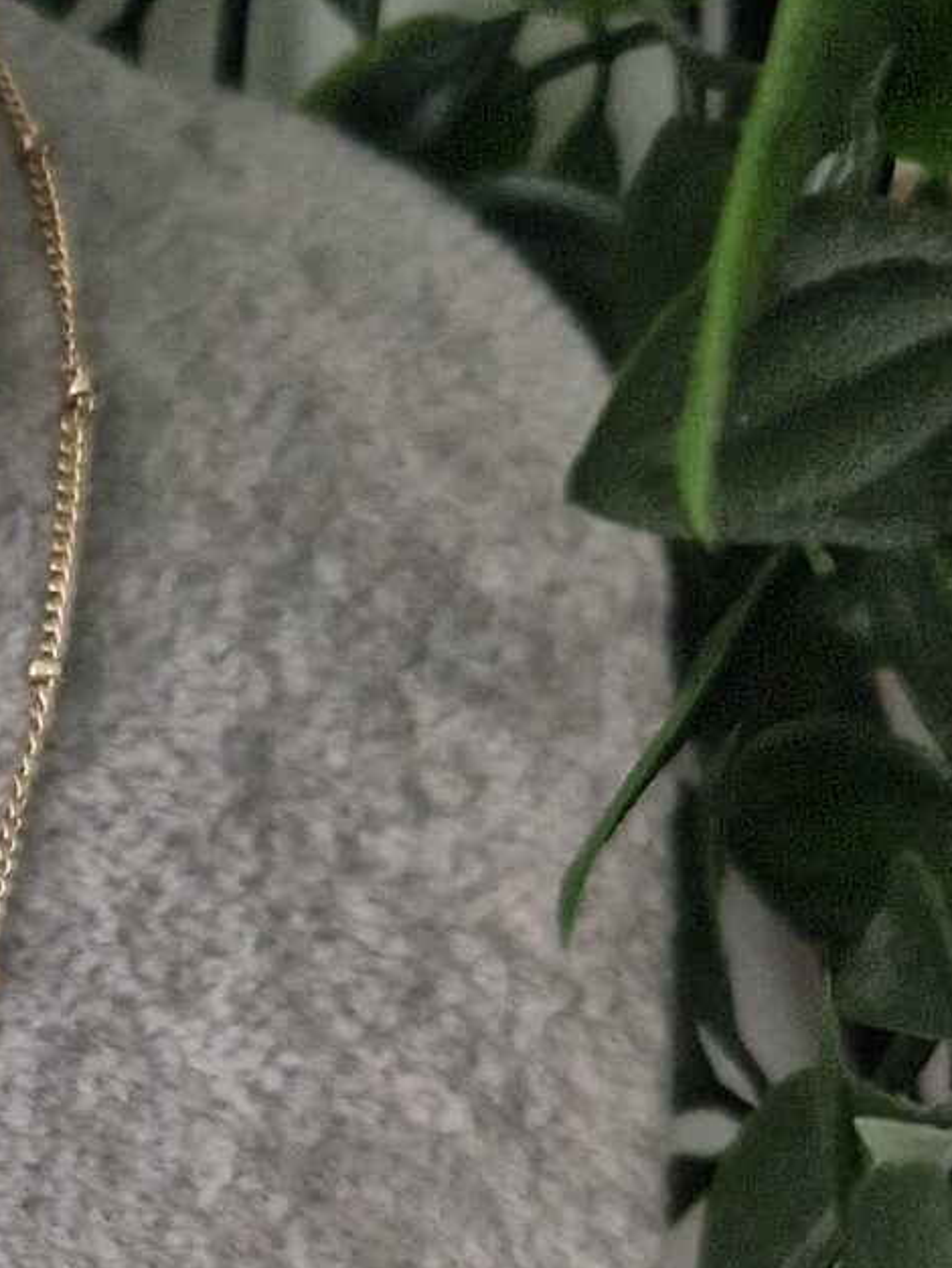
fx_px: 3445
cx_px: -798
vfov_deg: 20.4
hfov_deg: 13.9
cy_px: 1159
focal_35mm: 94
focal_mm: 5.4
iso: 64
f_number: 1.8
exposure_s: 1/100
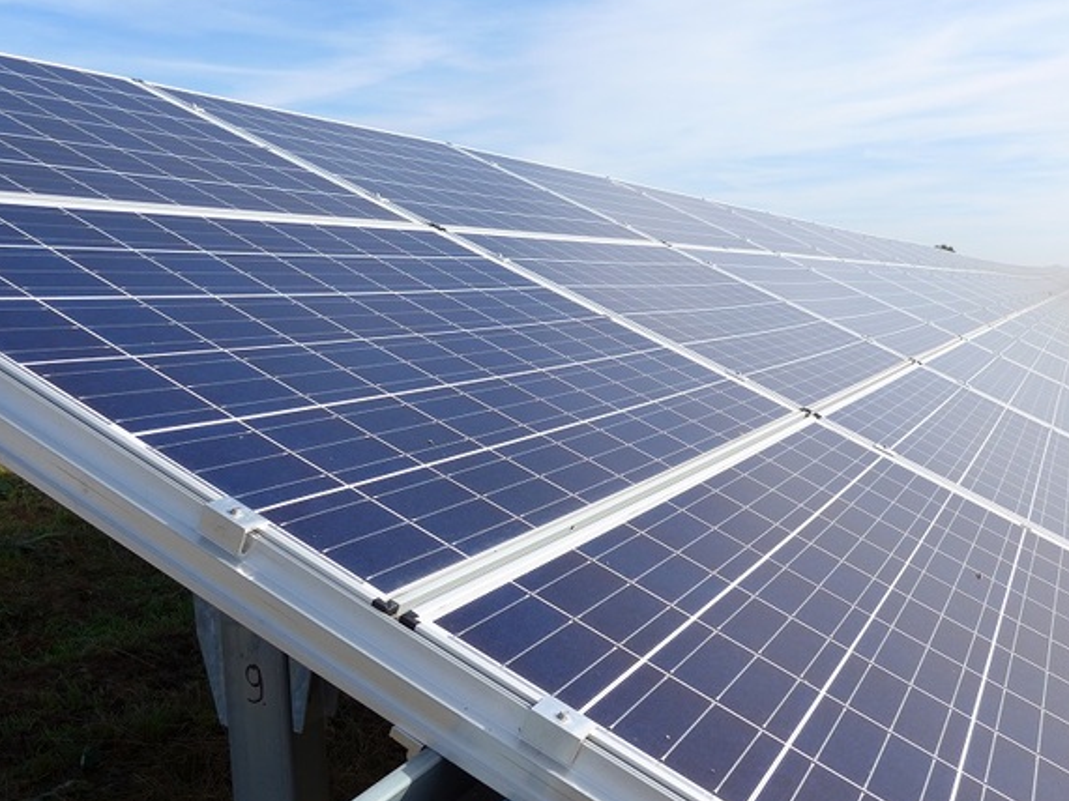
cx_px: 584
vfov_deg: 38.4
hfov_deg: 50.1
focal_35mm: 37
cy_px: 502
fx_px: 1142
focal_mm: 6
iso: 80
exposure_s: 1/1000
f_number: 2.8
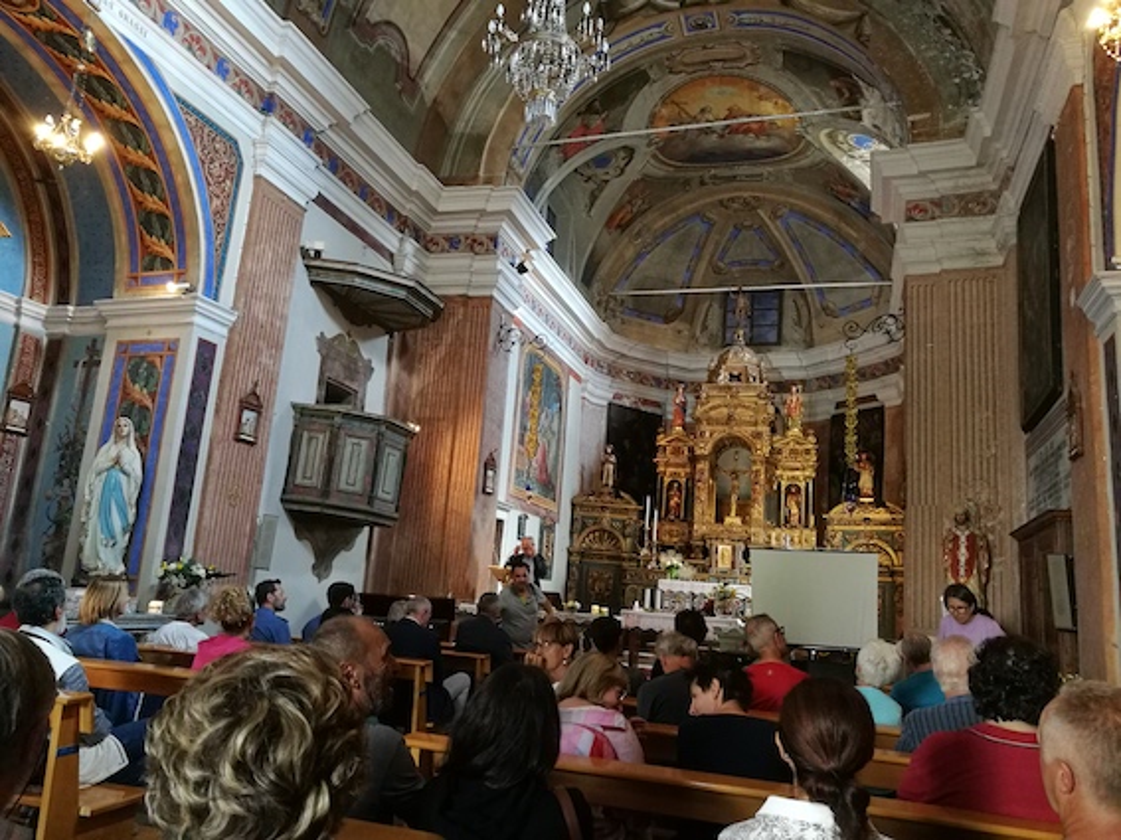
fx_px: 874
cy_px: 420
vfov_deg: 51.3
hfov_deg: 65.3
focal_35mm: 27
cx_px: 560
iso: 320
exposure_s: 1/25
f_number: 2.2
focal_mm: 4.5
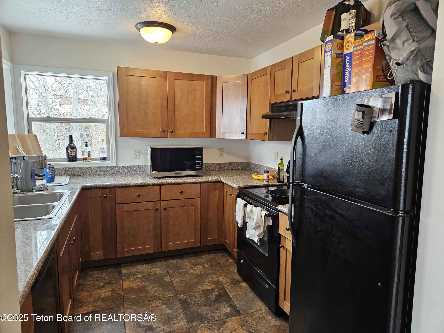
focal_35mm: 23
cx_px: 222
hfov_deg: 73.9
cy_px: 166
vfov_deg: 58.9
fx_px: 295
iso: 160
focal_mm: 5.4
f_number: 1.8
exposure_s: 1/120
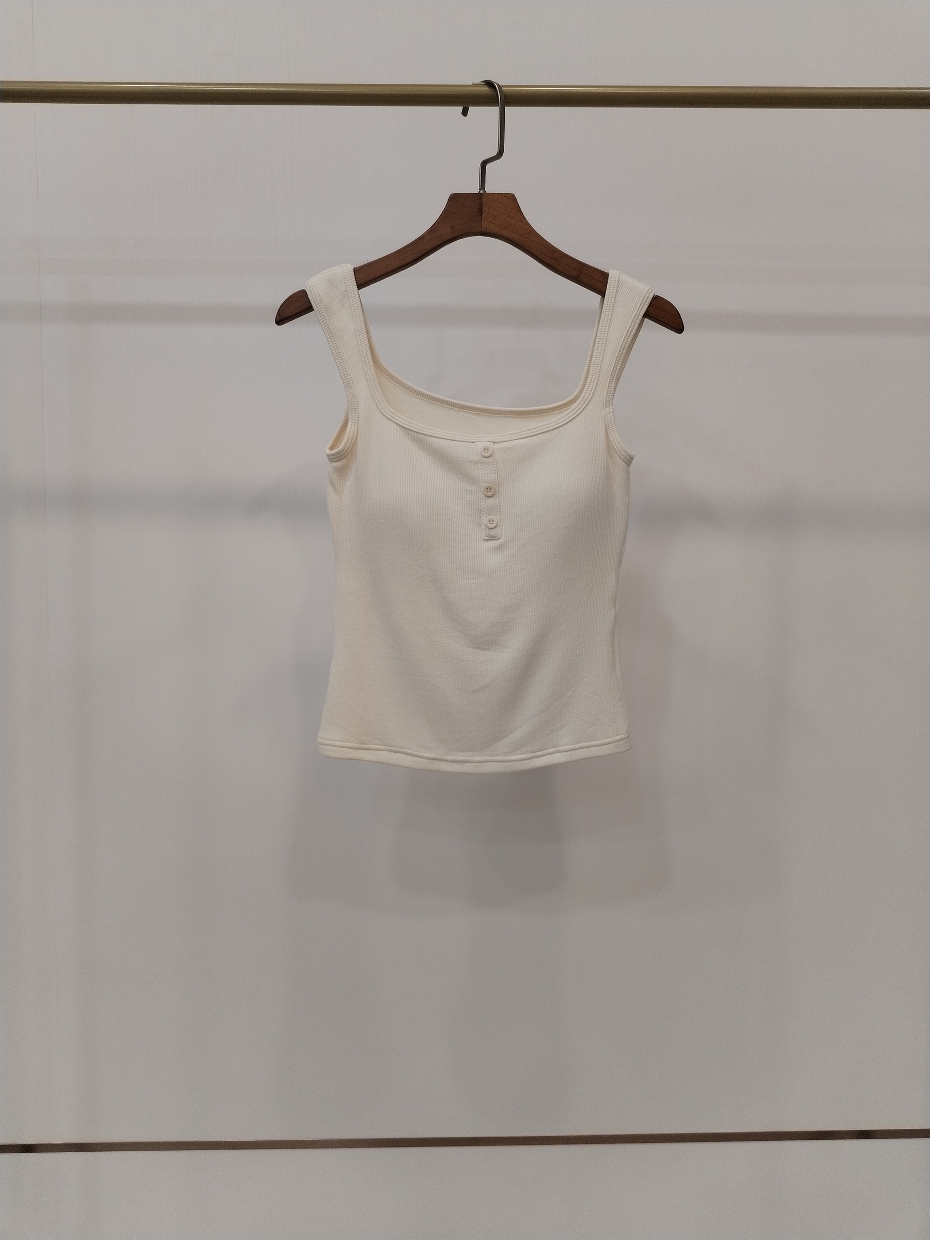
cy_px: 620
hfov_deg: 48.2
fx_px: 1039
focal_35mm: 29
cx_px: 465
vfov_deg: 61.7
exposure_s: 1/60
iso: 172
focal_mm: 4.75
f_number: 1.8
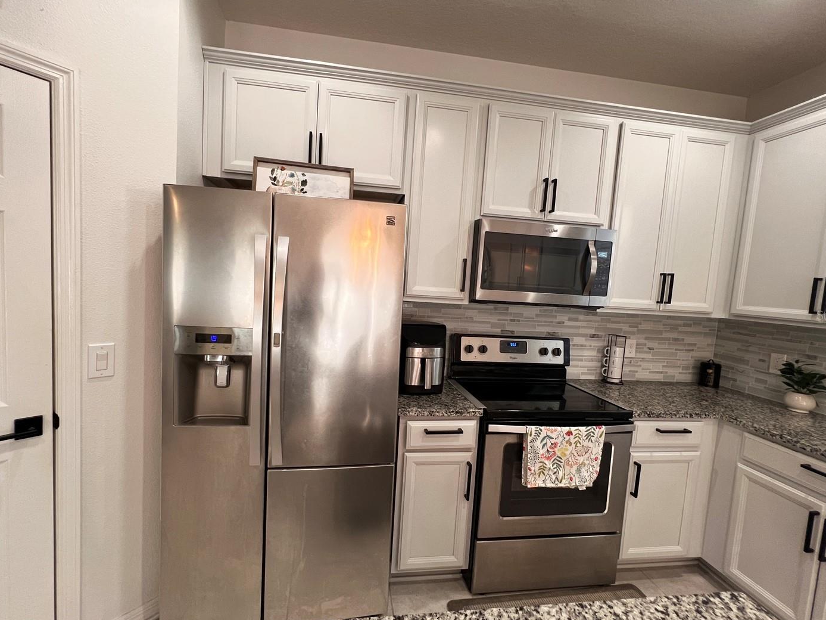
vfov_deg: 81.7
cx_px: 397
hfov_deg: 98.1
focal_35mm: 15
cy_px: 315
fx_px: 358
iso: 200
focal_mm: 1.57
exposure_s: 1/60
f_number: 1.8
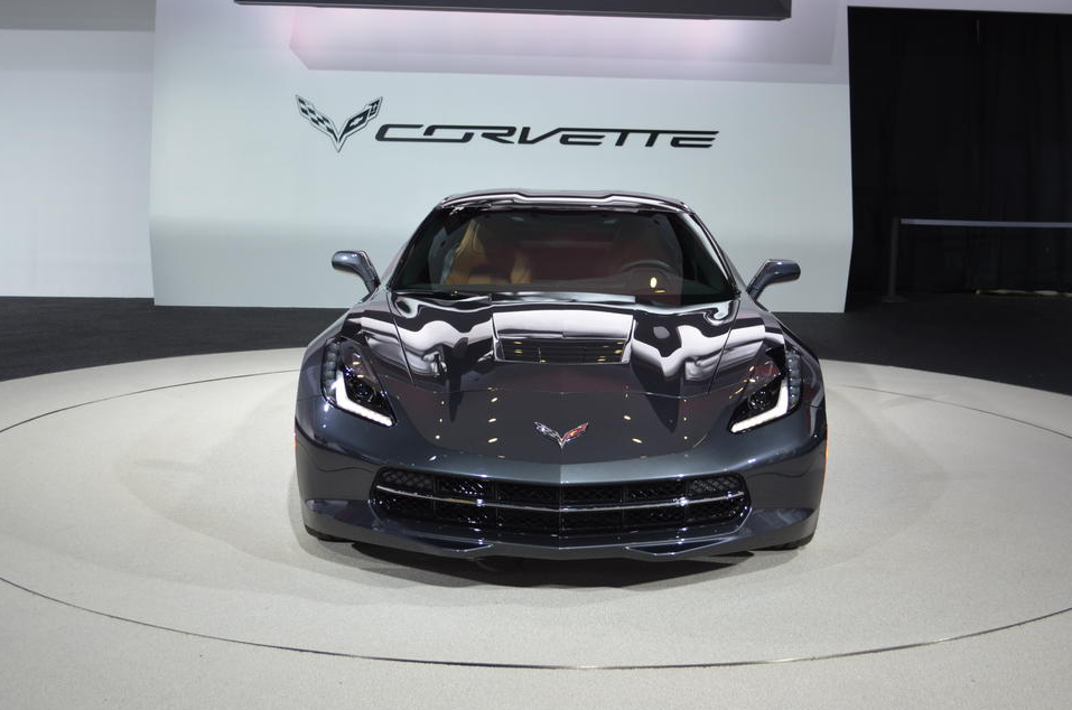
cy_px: 342
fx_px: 1383
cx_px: 550
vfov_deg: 28.8
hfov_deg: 42.4
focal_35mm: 47
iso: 500
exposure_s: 1/125
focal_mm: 29
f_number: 4.5
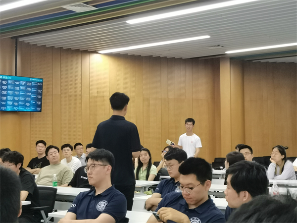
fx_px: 463
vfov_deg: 27.0
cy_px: 112
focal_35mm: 54
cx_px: 148
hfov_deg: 35.5
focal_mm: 4.94
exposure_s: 1/60
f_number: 1.9
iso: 320
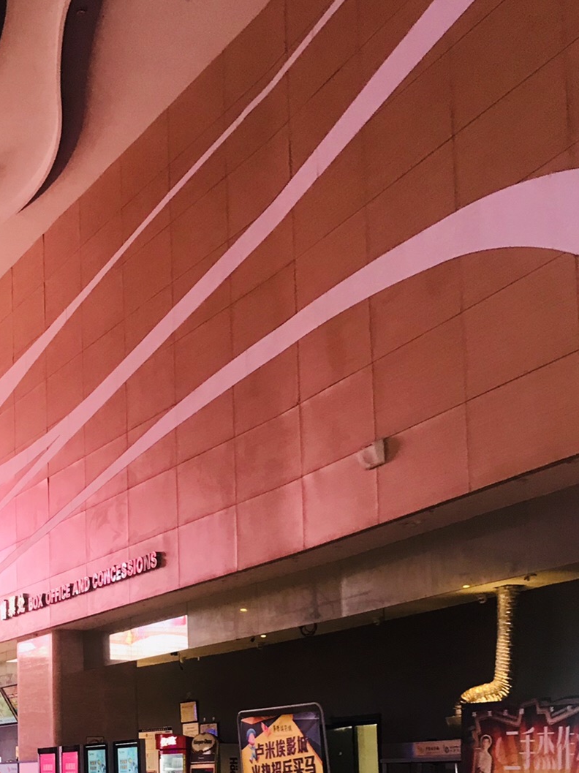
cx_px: 44
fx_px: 1183
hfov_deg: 26.5
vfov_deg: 34.6
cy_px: 660
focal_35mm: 53
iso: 40
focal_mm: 3.99
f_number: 1.8
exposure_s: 1/17
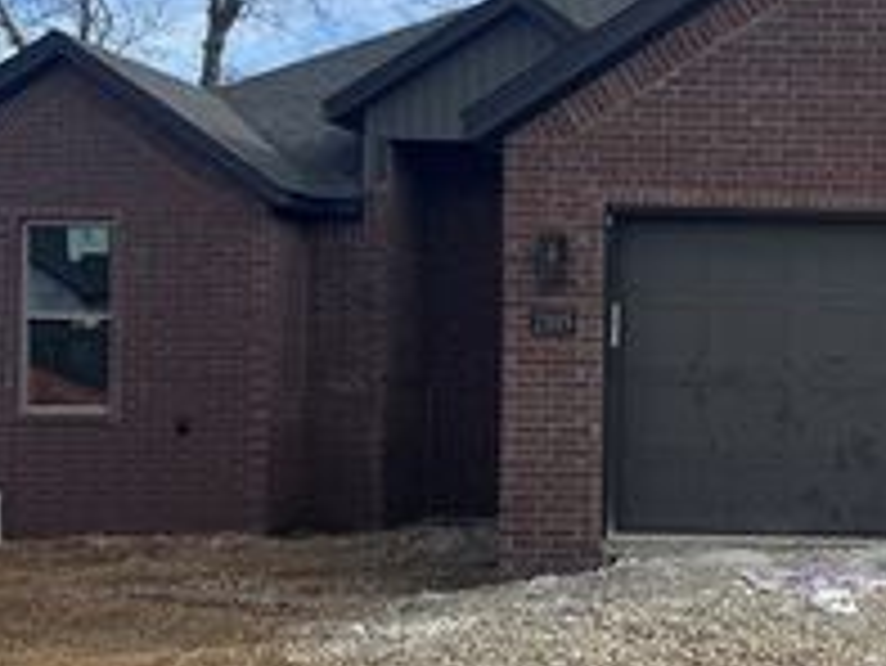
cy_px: 367
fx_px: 1562
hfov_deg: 29.1
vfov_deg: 24.0
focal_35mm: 61
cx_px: 935
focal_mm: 6.76
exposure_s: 1/3413
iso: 80
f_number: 1.78
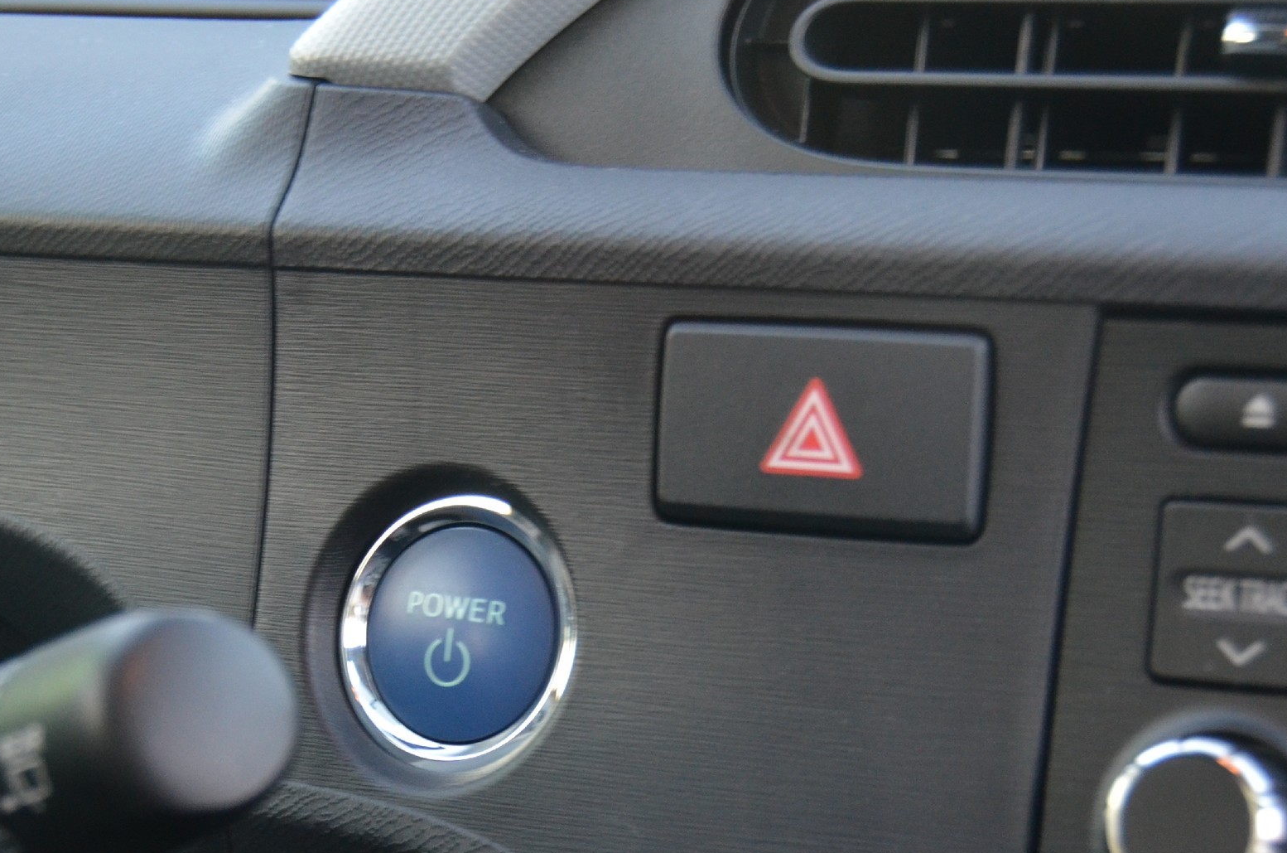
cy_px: 674
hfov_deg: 18.4
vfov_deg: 12.2
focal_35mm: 111
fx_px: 3960
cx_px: 446
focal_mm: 46
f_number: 4.5
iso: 1600
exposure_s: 1/40
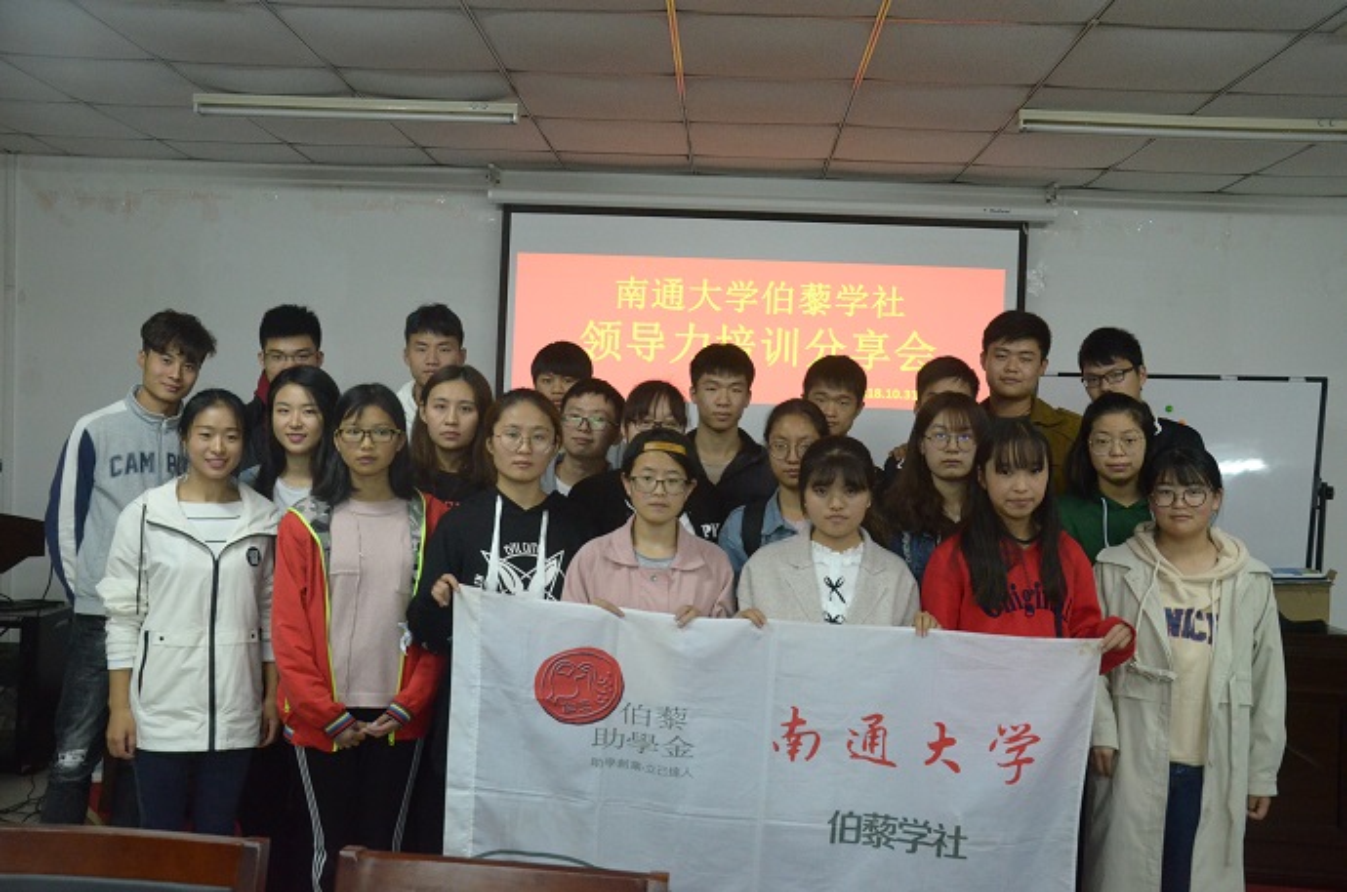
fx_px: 1232
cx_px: 674
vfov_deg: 39.8
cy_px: 446
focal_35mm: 33
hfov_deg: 57.3
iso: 3200
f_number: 5.6
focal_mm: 22
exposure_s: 1/90
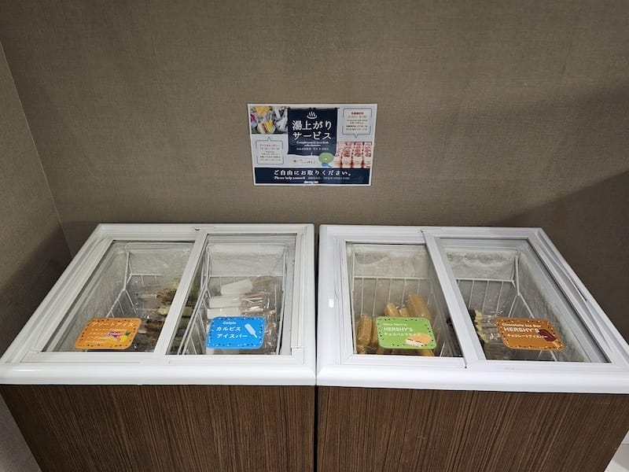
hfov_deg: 73.9
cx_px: 314
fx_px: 418
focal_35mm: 23
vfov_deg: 58.9
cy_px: 236
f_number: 1.7
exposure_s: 1/60
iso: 640
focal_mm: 6.3
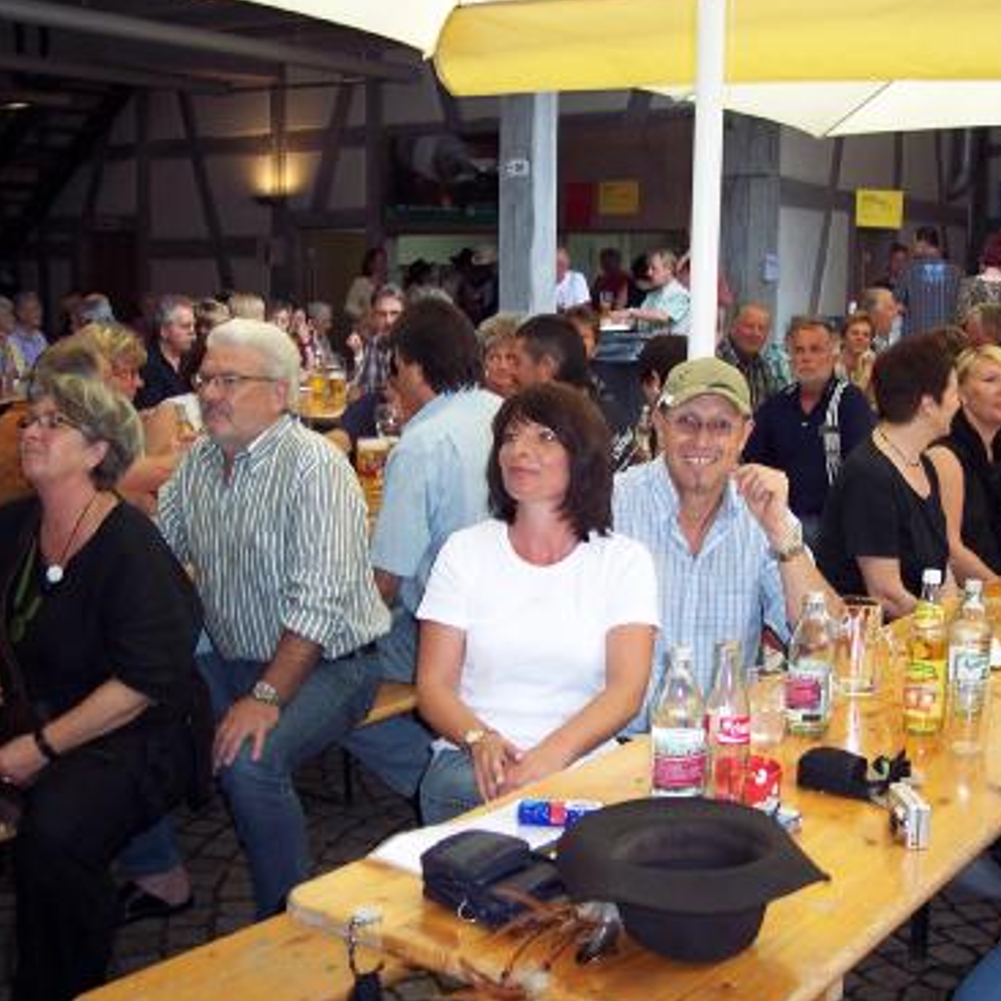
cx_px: 524
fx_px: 1538
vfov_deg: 36.1
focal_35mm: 47
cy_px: 498
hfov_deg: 36.1
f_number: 2.8
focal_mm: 8
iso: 100
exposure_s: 1/60
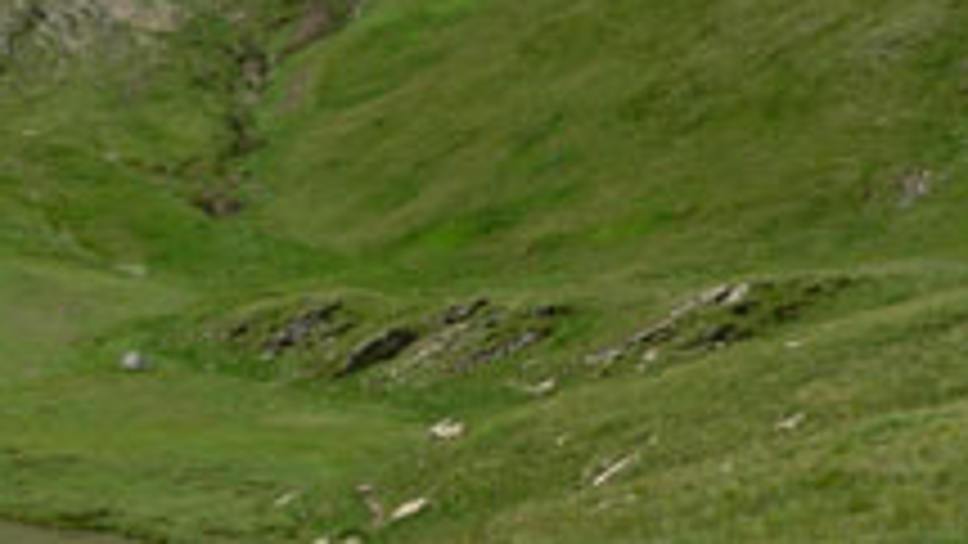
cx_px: 207
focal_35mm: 82
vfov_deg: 14.5
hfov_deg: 25.5
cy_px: -13
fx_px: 2105
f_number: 5.2
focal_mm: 6
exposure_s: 1/500
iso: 80
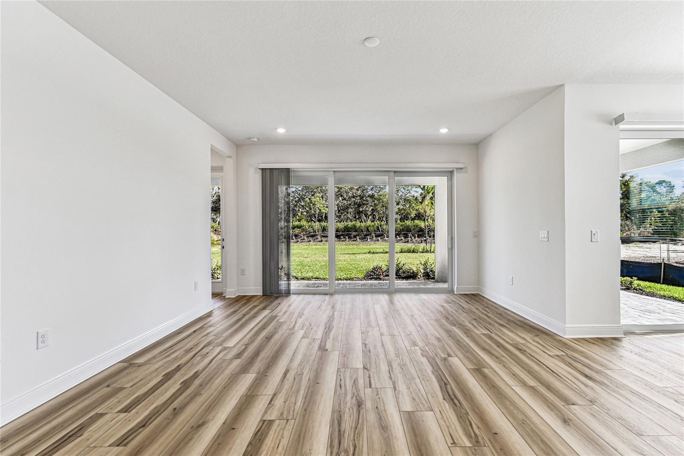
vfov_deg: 77.3
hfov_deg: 100.4
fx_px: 285
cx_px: 342
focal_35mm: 15
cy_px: 228
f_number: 7.1
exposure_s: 1/125
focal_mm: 10
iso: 100
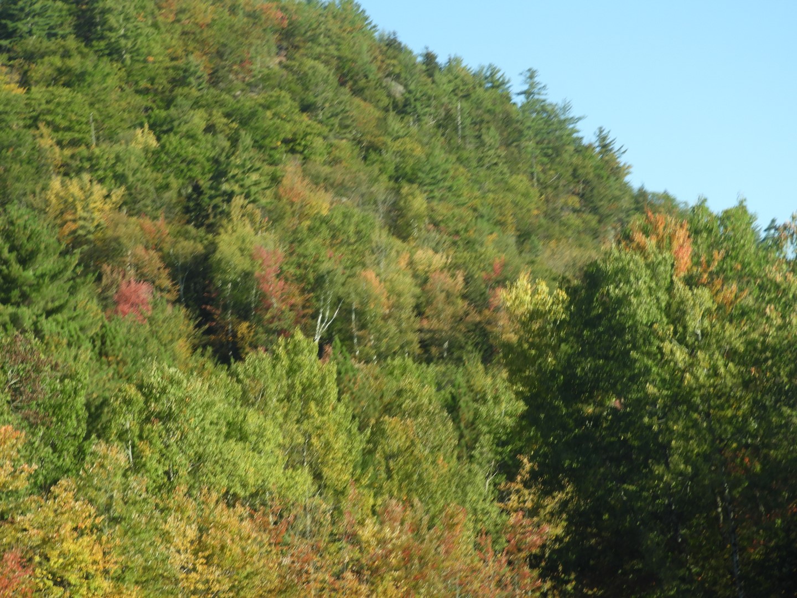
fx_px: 3108
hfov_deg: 14.6
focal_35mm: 135
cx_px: 398
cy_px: 299
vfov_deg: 11.0
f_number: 5
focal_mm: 24.2
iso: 100
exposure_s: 1/200
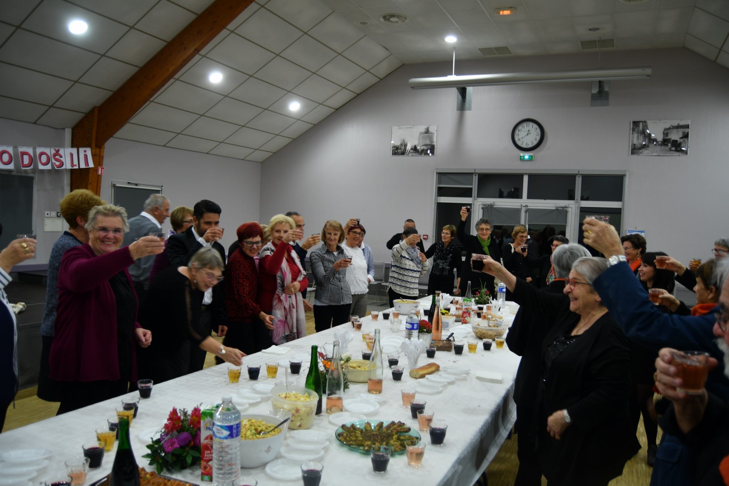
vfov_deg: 47.9
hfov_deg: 67.4
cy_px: 243
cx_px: 364
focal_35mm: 27
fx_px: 547
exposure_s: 1/30
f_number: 3.5
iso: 400
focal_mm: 18
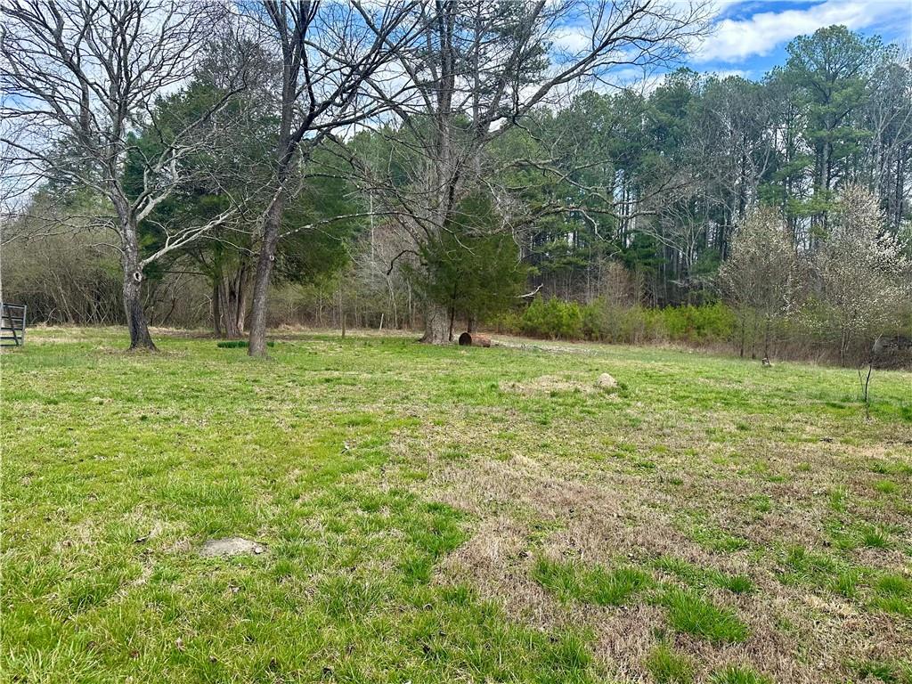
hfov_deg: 71.6
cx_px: 456
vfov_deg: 56.8
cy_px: 342
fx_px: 632
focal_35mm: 24
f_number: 1.78
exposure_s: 1/1412
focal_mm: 6.86
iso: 80
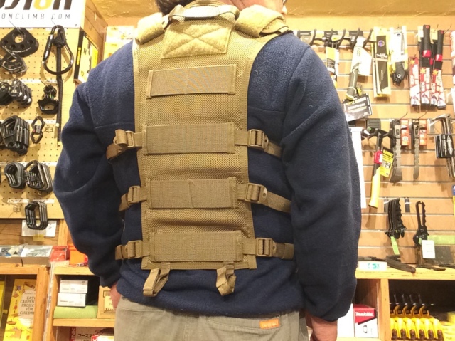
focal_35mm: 31
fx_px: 407
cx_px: 228
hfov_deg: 58.4
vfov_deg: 45.4
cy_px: 170
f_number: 2.4
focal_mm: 2.15
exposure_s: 1/15
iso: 400
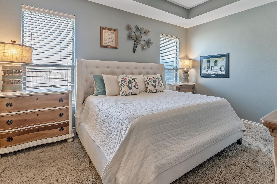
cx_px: 165
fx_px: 146
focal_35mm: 19
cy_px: 76
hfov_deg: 85.9
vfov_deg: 64.1
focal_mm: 14
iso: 800
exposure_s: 1/6
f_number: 8
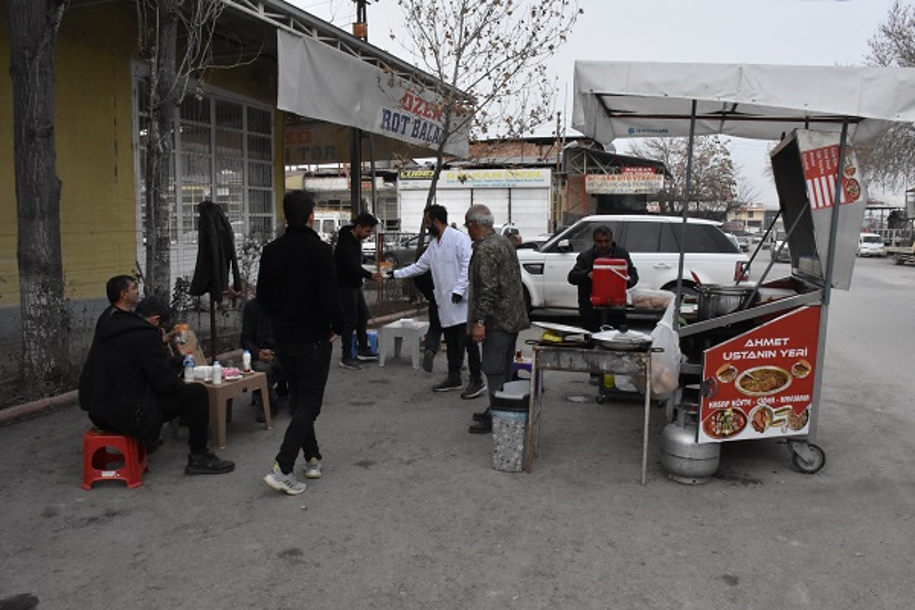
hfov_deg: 67.4
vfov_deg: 47.9
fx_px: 686
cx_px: 458
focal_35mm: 27
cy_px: 305
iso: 5000
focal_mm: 18
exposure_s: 1/1250
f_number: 18
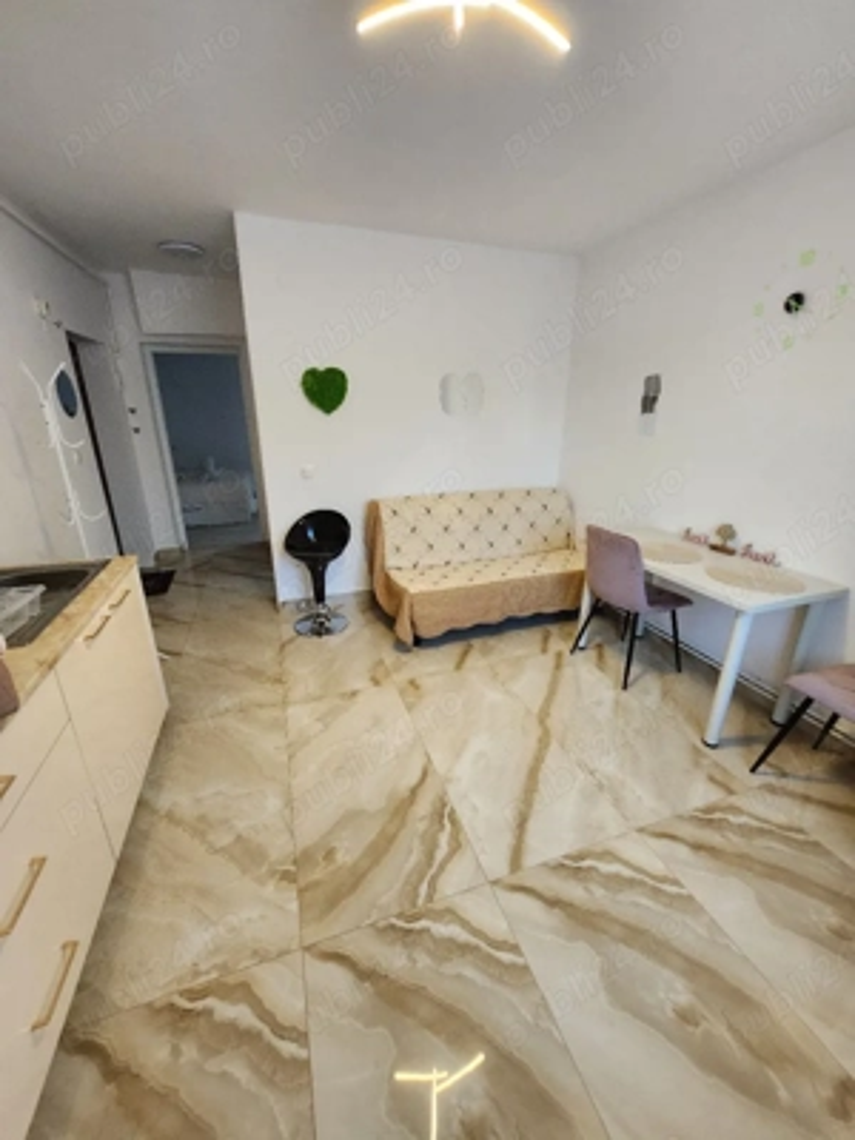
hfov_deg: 89.9
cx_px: 428
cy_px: 570
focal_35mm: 13
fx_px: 428
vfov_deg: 106.2
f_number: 2.2
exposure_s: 1/50.3
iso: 250
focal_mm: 1.74
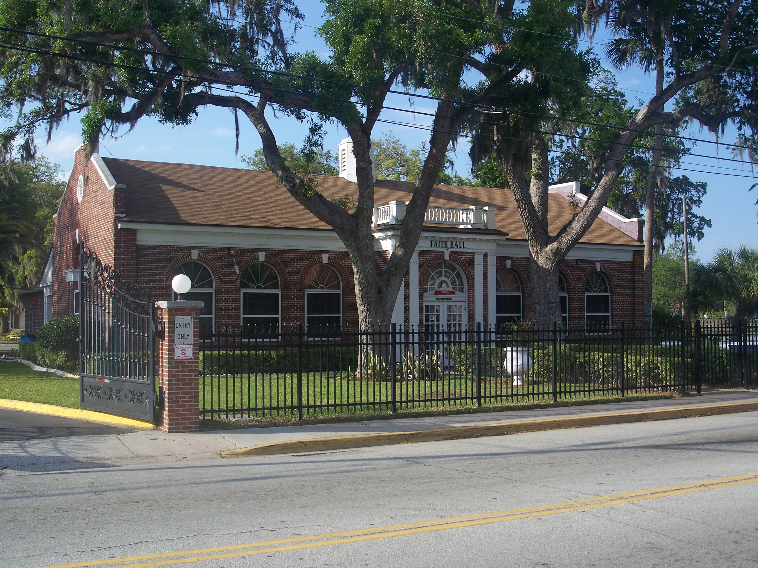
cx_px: 379
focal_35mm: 43
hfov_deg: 43.9
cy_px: 284
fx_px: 942
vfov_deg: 33.6
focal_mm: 9.1
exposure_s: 1/500
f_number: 3.2
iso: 64
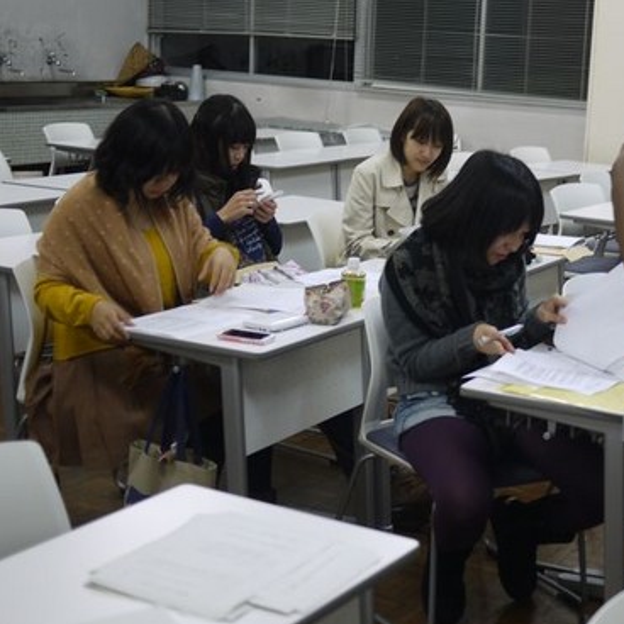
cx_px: 422
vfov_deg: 35.4
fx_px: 979
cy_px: 315
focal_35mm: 48
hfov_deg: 35.0
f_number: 1.8
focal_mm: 20
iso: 100
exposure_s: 1/50
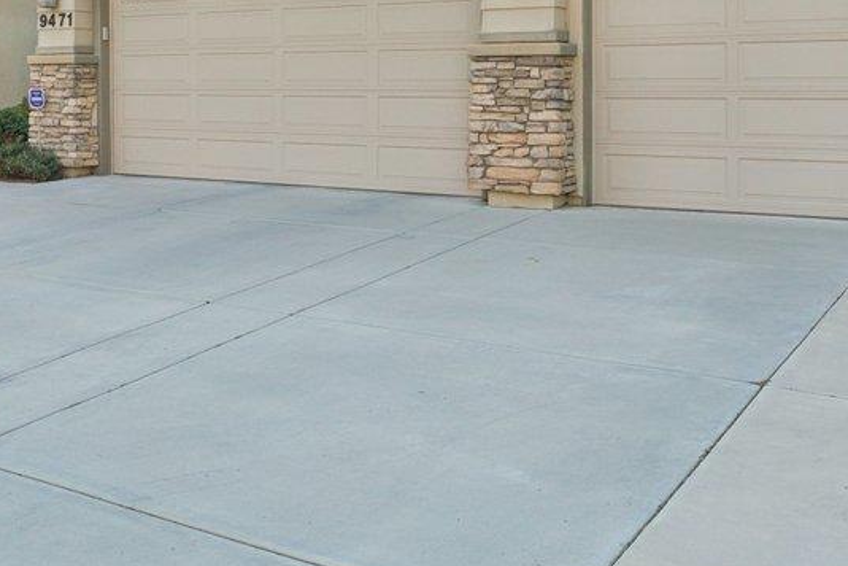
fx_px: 1083
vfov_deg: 28.8
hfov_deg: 42.0
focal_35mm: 46
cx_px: 265
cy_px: 142
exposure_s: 1/80
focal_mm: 12
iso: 100
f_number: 8
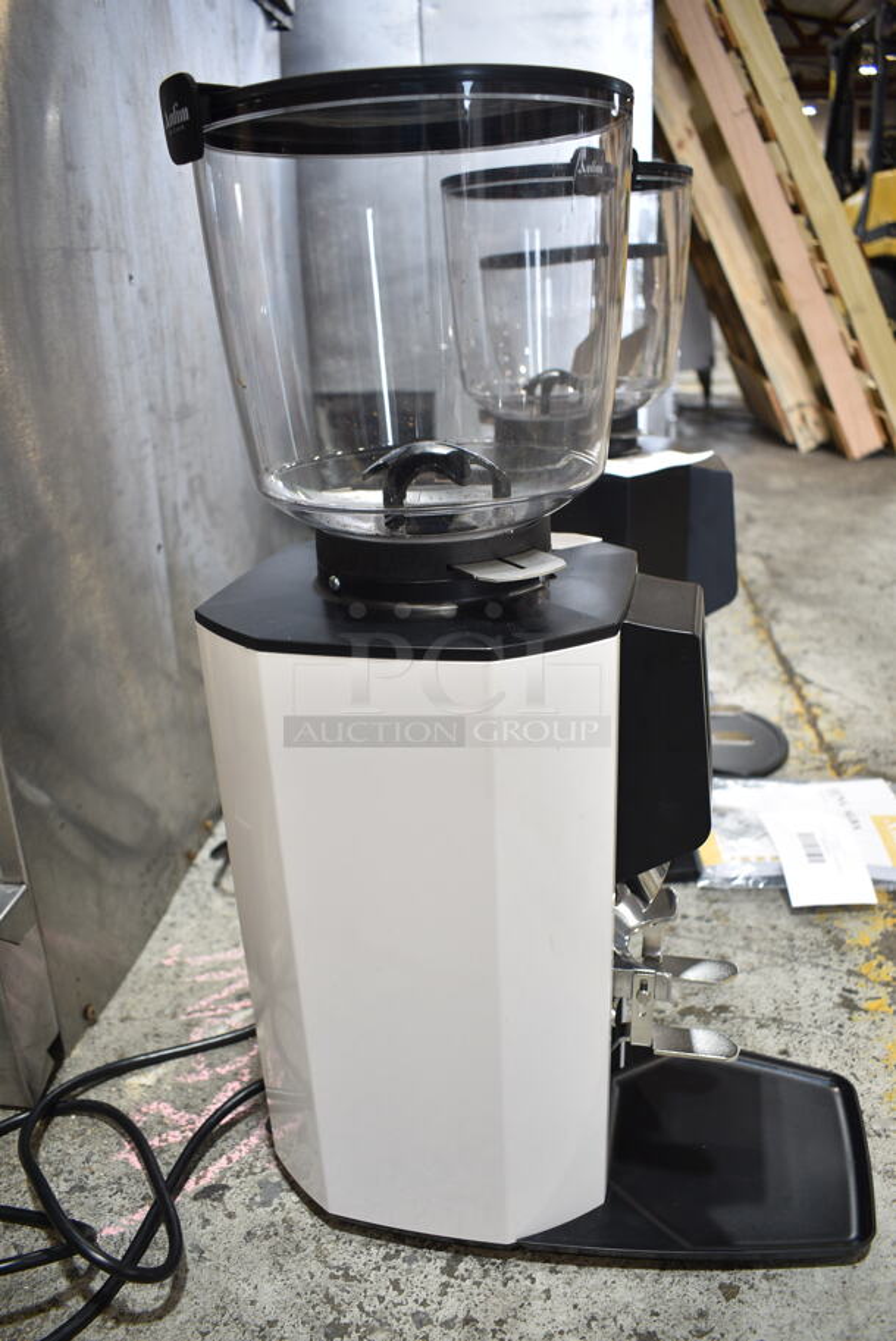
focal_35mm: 27
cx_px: 448
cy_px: 670
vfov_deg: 67.3
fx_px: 1006
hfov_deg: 48.0
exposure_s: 1/30
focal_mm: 18
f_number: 3.5
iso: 180
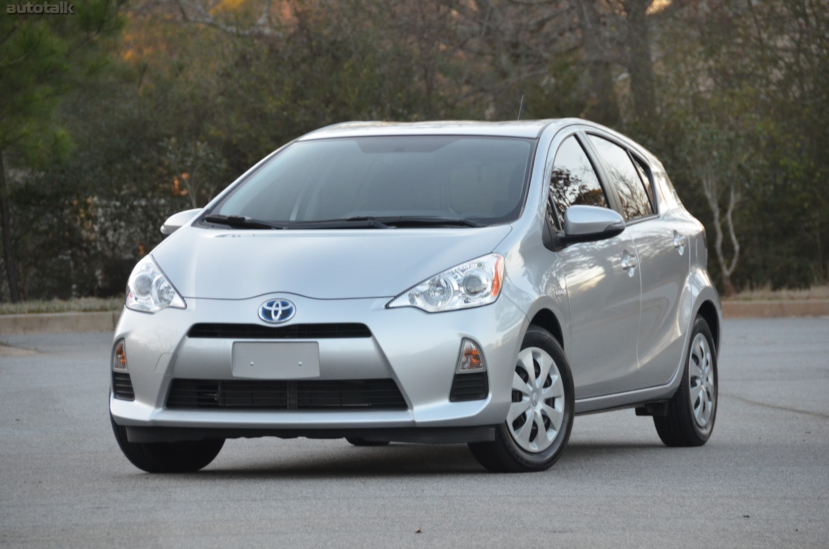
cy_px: 274
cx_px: 414
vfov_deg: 6.8
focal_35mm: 202
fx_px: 4654
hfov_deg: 10.2
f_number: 5.6
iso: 1600
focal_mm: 135
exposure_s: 1/250
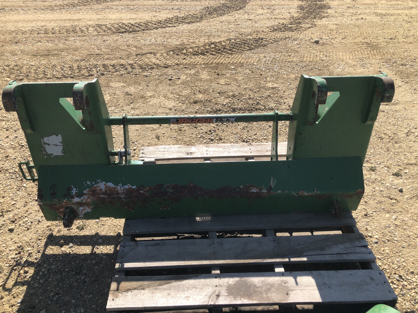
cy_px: 156
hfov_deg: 63.4
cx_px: 209
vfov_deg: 49.7
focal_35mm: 28
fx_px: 338
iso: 20
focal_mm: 3.99
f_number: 1.8
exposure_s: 1/1473
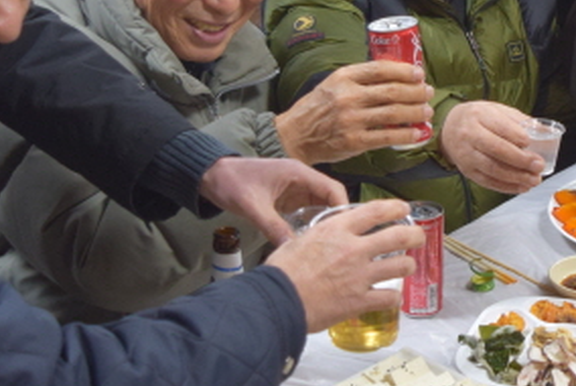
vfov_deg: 12.6
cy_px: 19
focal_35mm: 108
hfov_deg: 18.4
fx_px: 1730
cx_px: 592
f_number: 3.8
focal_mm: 20
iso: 500
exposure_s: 1/30
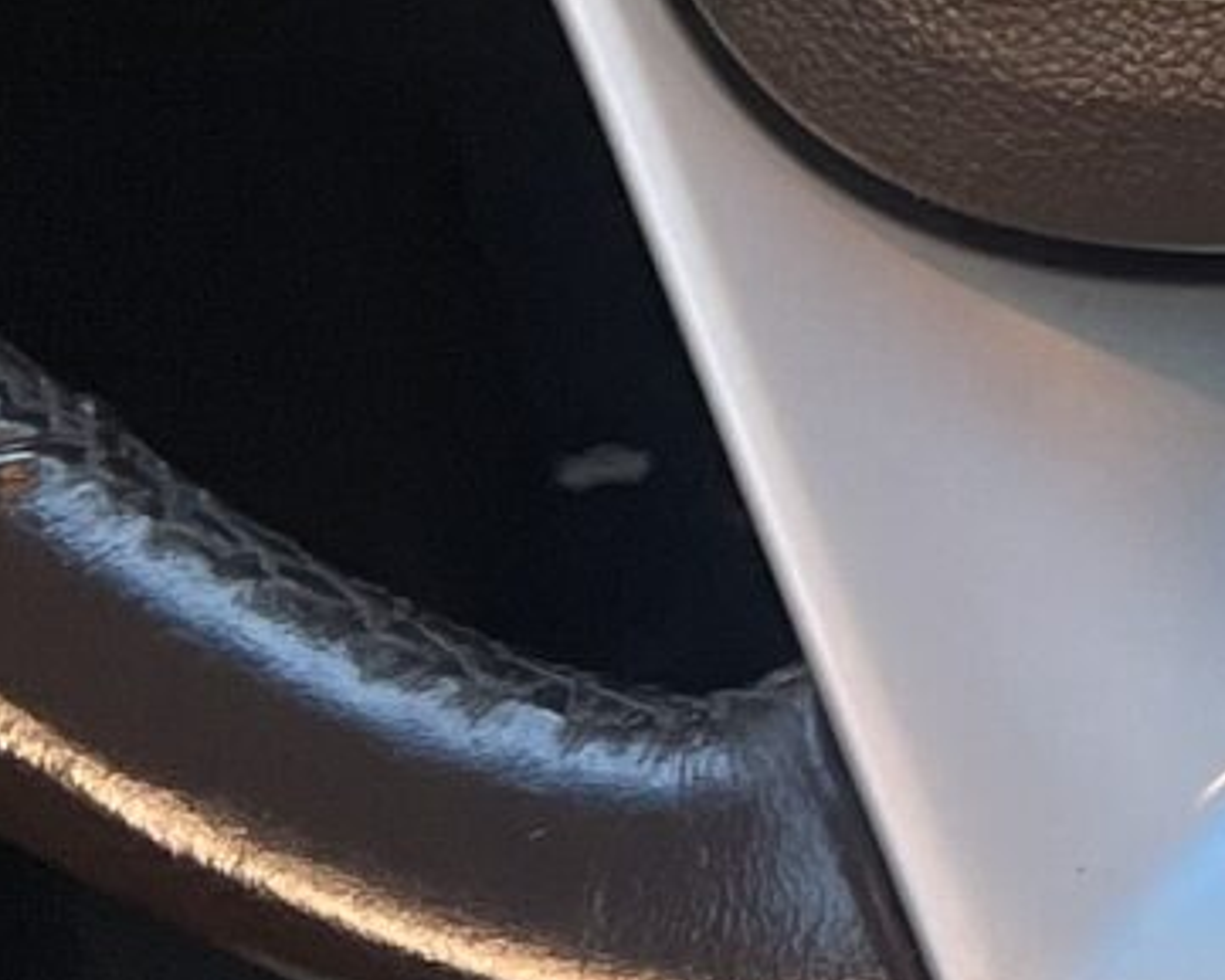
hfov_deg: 9.0
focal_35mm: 180
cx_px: 3461
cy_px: -407
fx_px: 6528
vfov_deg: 8.4
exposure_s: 1/121
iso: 125
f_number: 1.6
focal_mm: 5.1
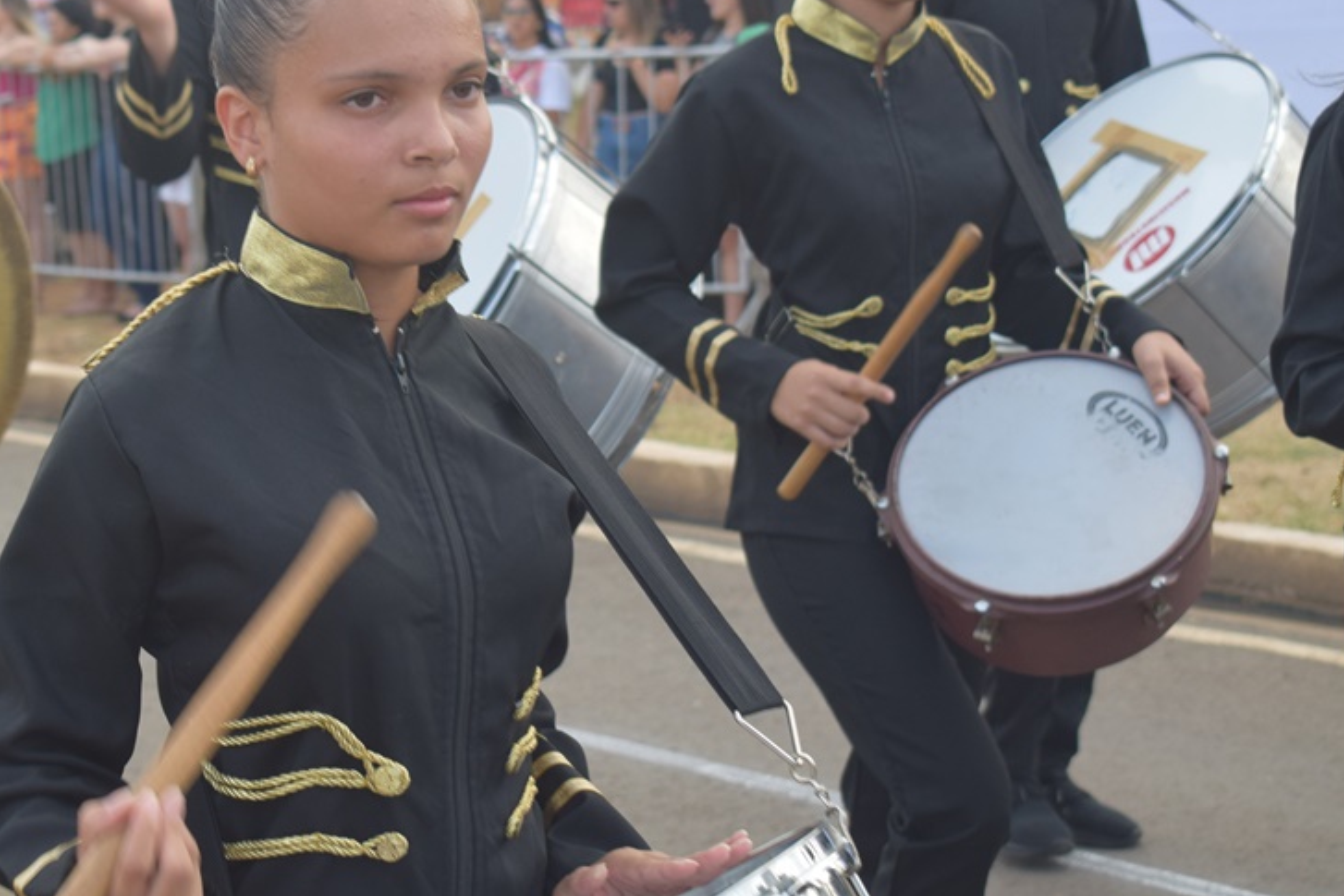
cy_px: 404
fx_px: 3696
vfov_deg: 13.8
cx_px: 479
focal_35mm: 99
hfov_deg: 20.6
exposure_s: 1/200
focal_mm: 48
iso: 400
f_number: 7.1
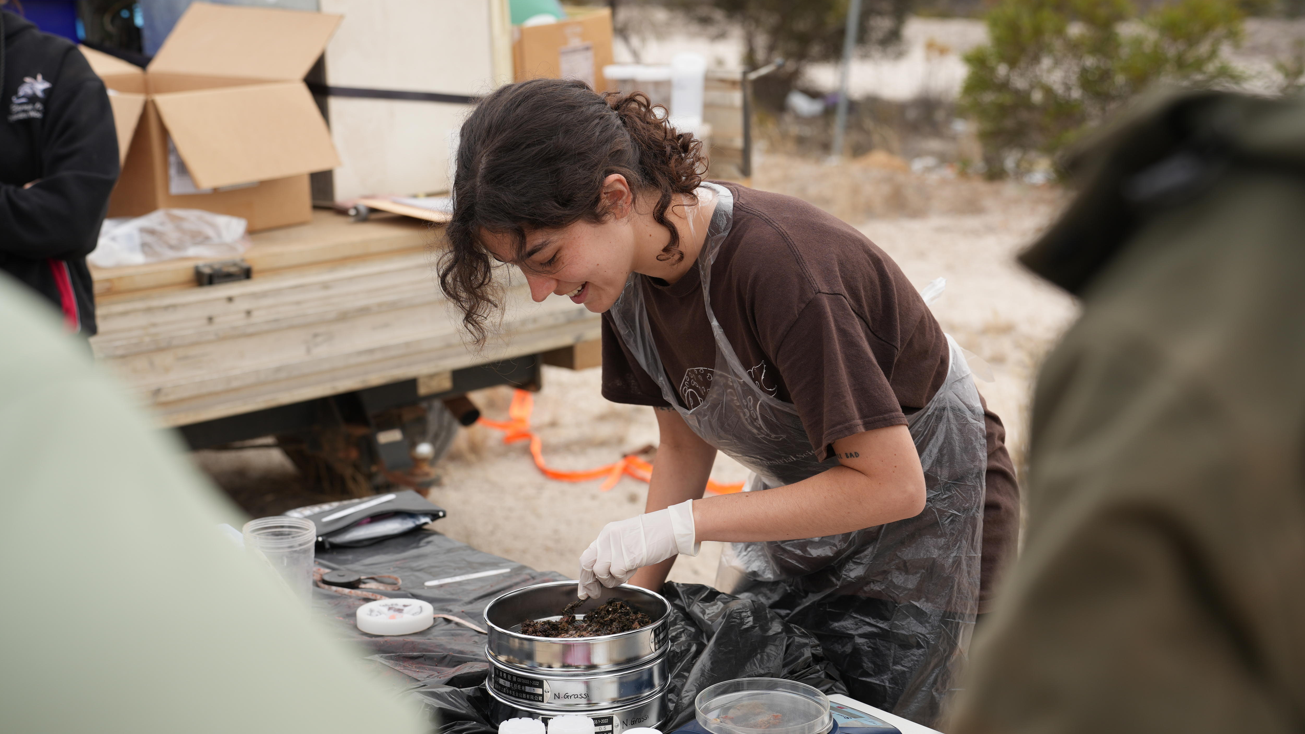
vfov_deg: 19.4
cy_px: 423
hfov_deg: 33.8
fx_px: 2145
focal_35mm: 62
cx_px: 654
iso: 100
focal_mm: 59
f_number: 4
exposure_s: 1/160
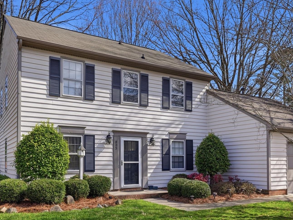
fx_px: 271
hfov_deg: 56.8
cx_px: 153
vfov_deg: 43.3
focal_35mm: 32
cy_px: 152
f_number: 11
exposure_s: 1/1250
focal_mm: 14
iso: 400
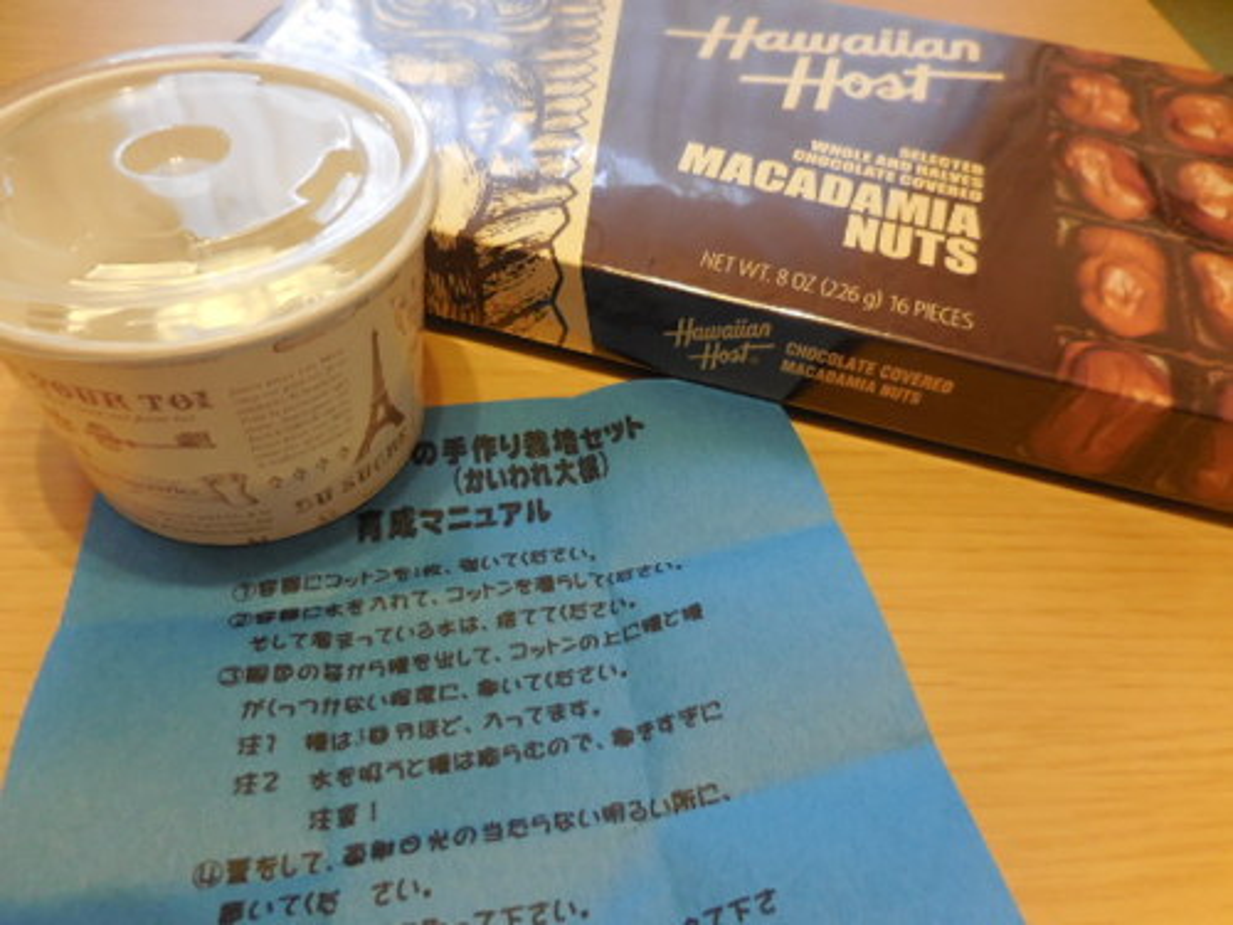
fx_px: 890
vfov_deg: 54.9
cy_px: 462
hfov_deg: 69.4
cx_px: 616
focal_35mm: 25
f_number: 3.3
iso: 400
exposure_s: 1/8
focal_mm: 4.5
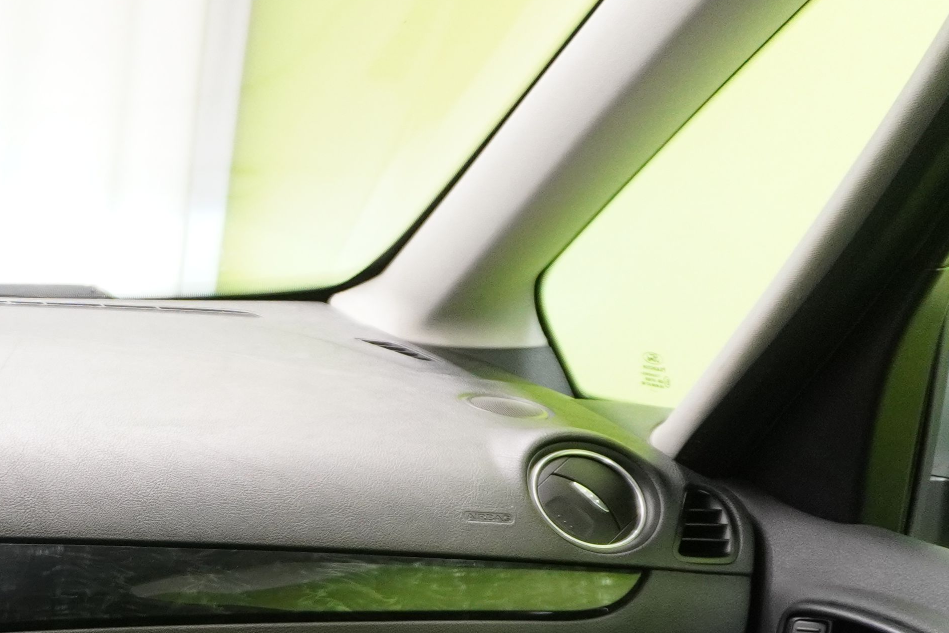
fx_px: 2003
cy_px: 875
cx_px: -408
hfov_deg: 22.6
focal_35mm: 76
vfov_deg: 16.7
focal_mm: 16
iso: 1250
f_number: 3.5
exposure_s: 1/30
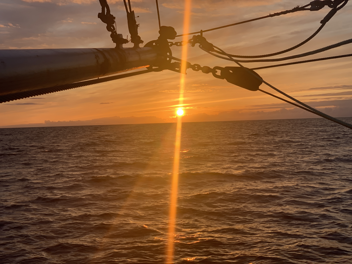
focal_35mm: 52
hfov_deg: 36.8
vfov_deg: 28.0
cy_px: 132
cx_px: 176
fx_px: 529
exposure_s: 1/484
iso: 16
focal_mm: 6
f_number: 2.4
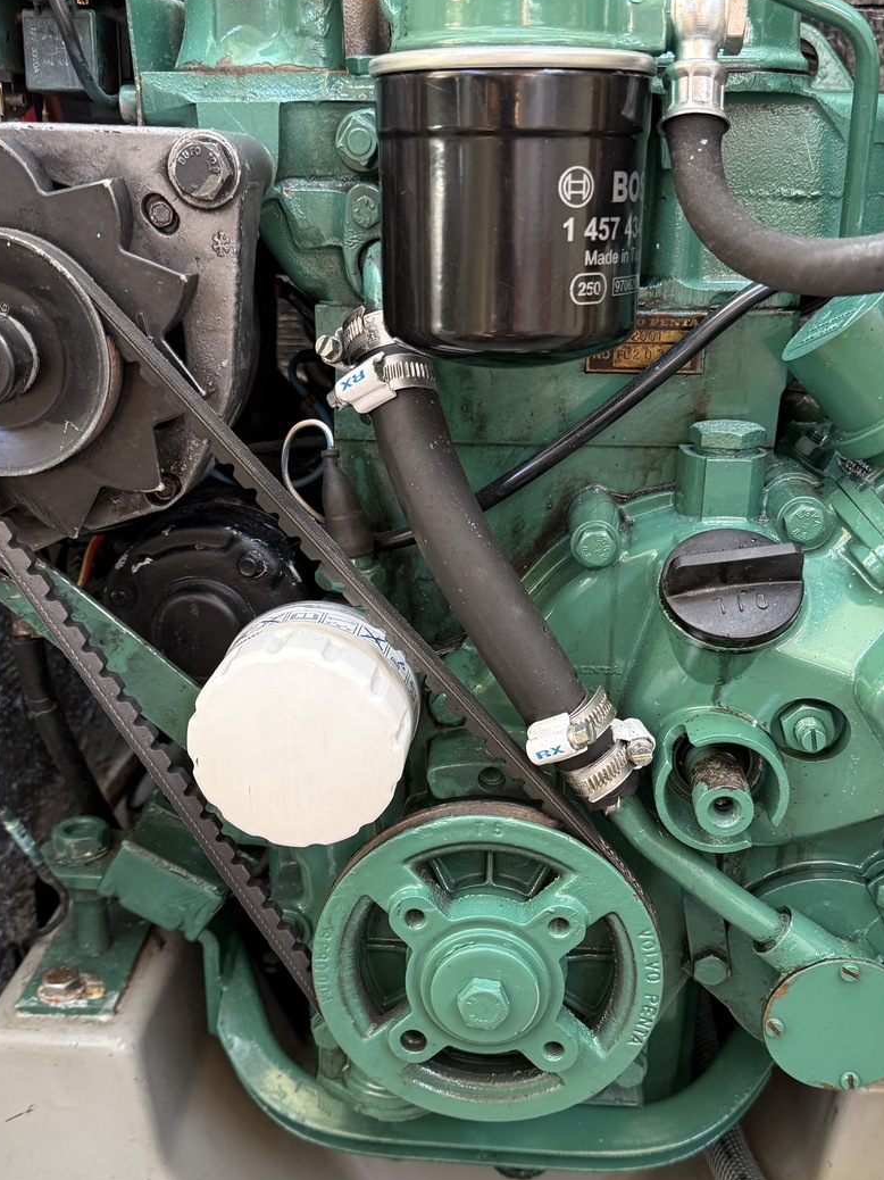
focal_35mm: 37
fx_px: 1260
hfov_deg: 38.6
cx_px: 469
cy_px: 676
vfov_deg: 50.0
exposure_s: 1/60
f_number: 1.78
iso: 250
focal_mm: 6.76
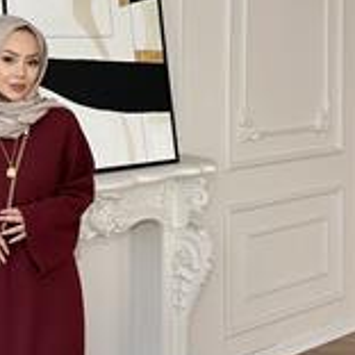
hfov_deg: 28.8
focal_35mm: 56
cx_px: 7
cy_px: 267
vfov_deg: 30.0
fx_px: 650
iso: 80
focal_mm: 6.86
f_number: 1.78
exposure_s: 1/121
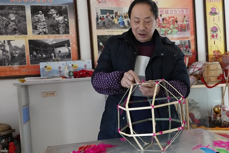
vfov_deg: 32.6
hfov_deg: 46.8
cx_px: 148
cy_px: 88
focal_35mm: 41
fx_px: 261
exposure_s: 1/125
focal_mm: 11.03
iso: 2000
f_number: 2.8
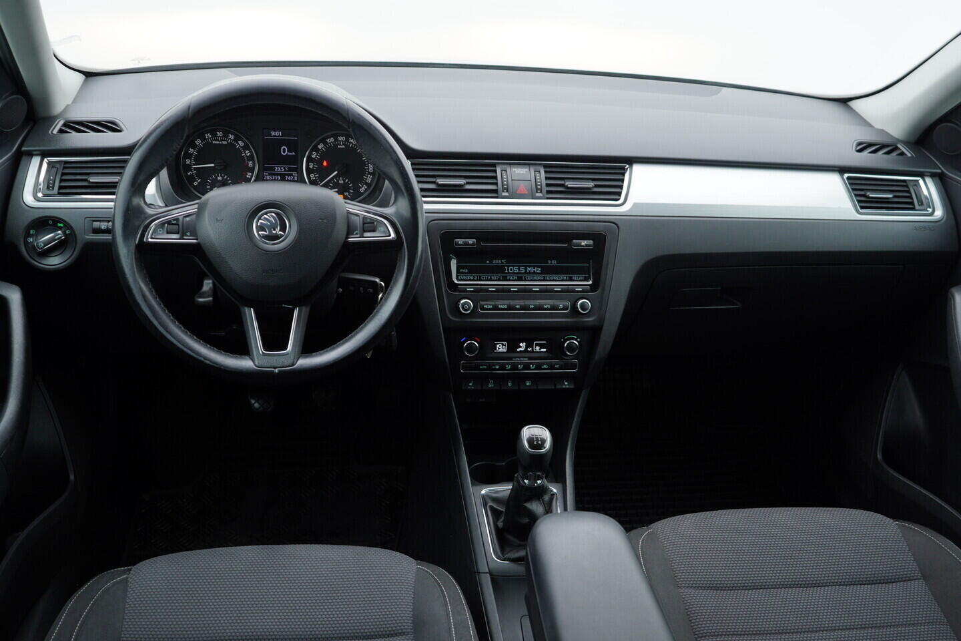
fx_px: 961
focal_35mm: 36
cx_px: 480
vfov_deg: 36.9
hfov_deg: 53.1
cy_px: 320
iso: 125
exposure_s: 1/50
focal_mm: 24
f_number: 3.2
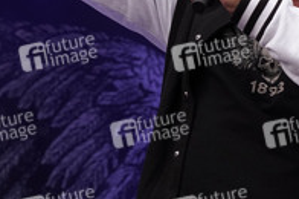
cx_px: 170
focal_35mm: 106
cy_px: 15
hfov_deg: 19.3
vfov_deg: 12.8
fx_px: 879
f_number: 5.6
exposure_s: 1/160
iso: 1000
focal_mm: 46
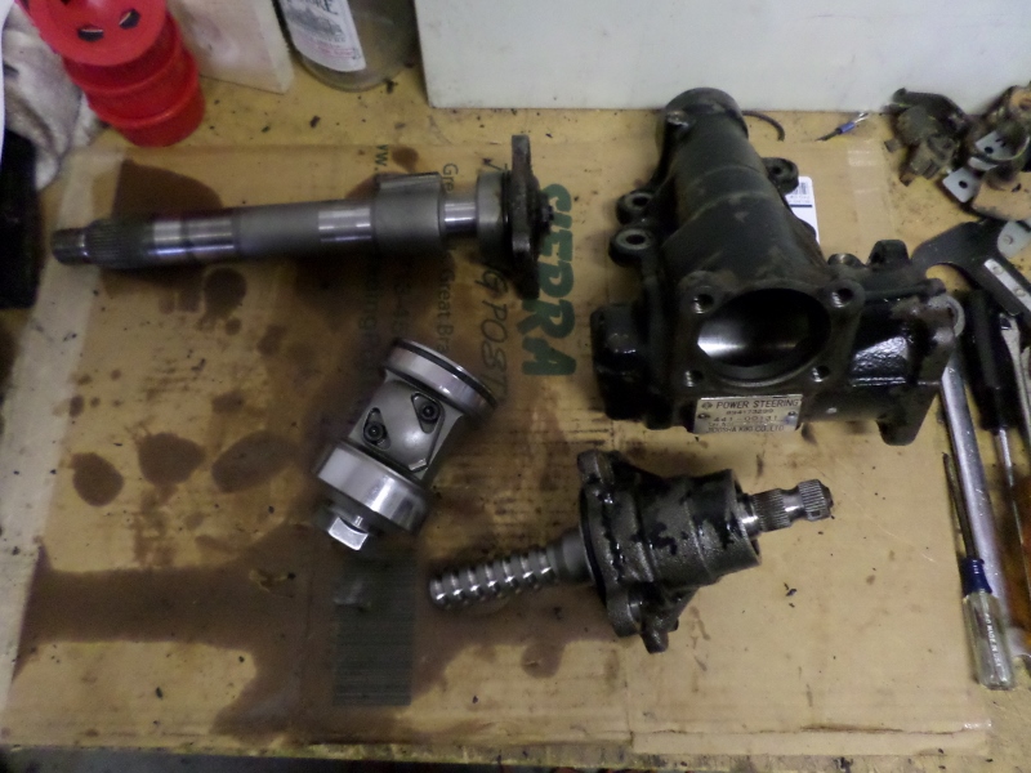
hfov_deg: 69.4
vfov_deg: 54.9
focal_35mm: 25
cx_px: 516
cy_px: 386
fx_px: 745
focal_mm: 4.5
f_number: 2.5
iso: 640
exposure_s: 1/15
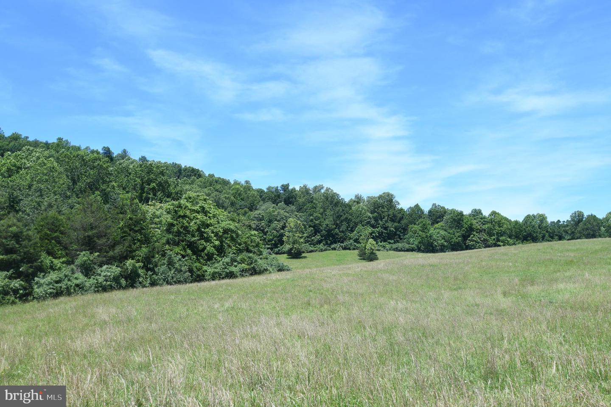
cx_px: 306
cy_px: 204
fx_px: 611
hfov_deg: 53.1
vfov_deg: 36.8
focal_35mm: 36
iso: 100
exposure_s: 1/200
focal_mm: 24
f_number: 8
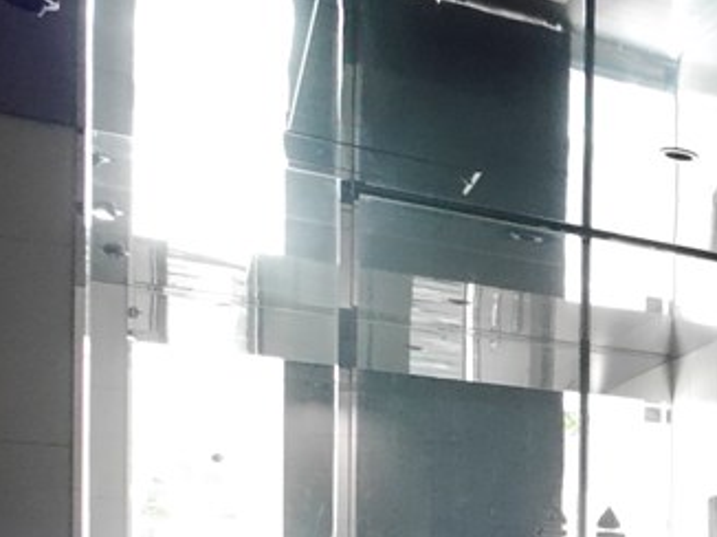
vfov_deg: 24.3
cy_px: 625
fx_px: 1138
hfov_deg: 22.0
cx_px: 1282
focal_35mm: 55
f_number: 4
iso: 2500
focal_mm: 7
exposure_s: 1/60
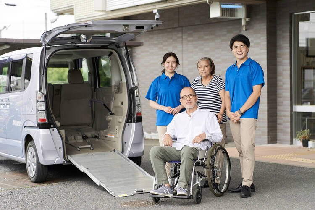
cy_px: 105
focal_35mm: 85
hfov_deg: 23.9
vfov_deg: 16.1
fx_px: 744
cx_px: 158
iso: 250
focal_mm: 85
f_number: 2.8
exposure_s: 1/1000
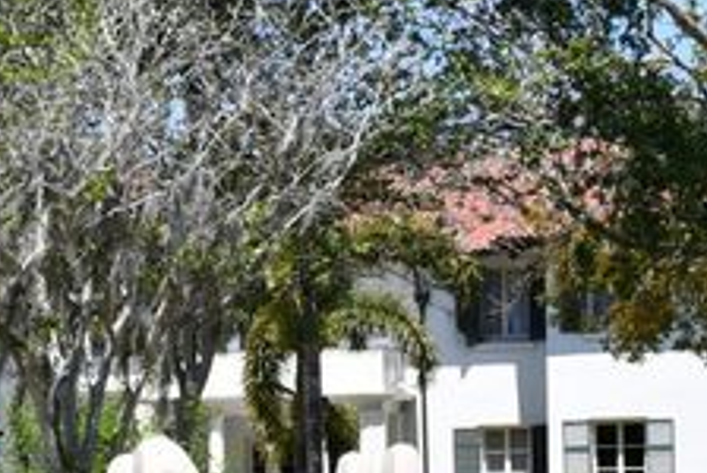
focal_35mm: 137
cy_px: 372
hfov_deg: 14.6
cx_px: -47
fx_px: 2694
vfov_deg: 10.0
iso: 110
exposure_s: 1/250
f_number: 8
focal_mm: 24
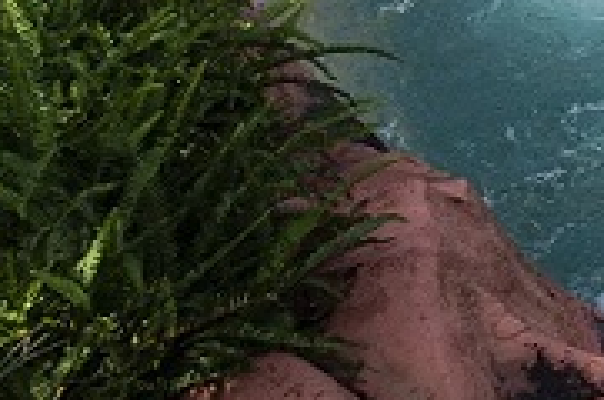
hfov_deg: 15.6
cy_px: -170
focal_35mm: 106
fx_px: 1775
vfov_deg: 12.3
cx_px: 1191
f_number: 6.3
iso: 200
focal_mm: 24
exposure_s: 1/500
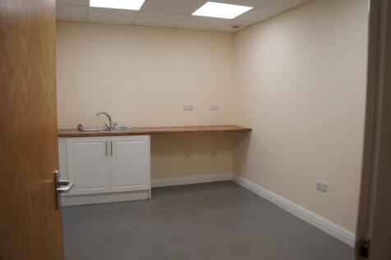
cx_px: 196
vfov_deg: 47.9
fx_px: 293
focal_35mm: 27
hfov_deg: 67.4
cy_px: 130
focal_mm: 18
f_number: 4
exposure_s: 1/160
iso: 500
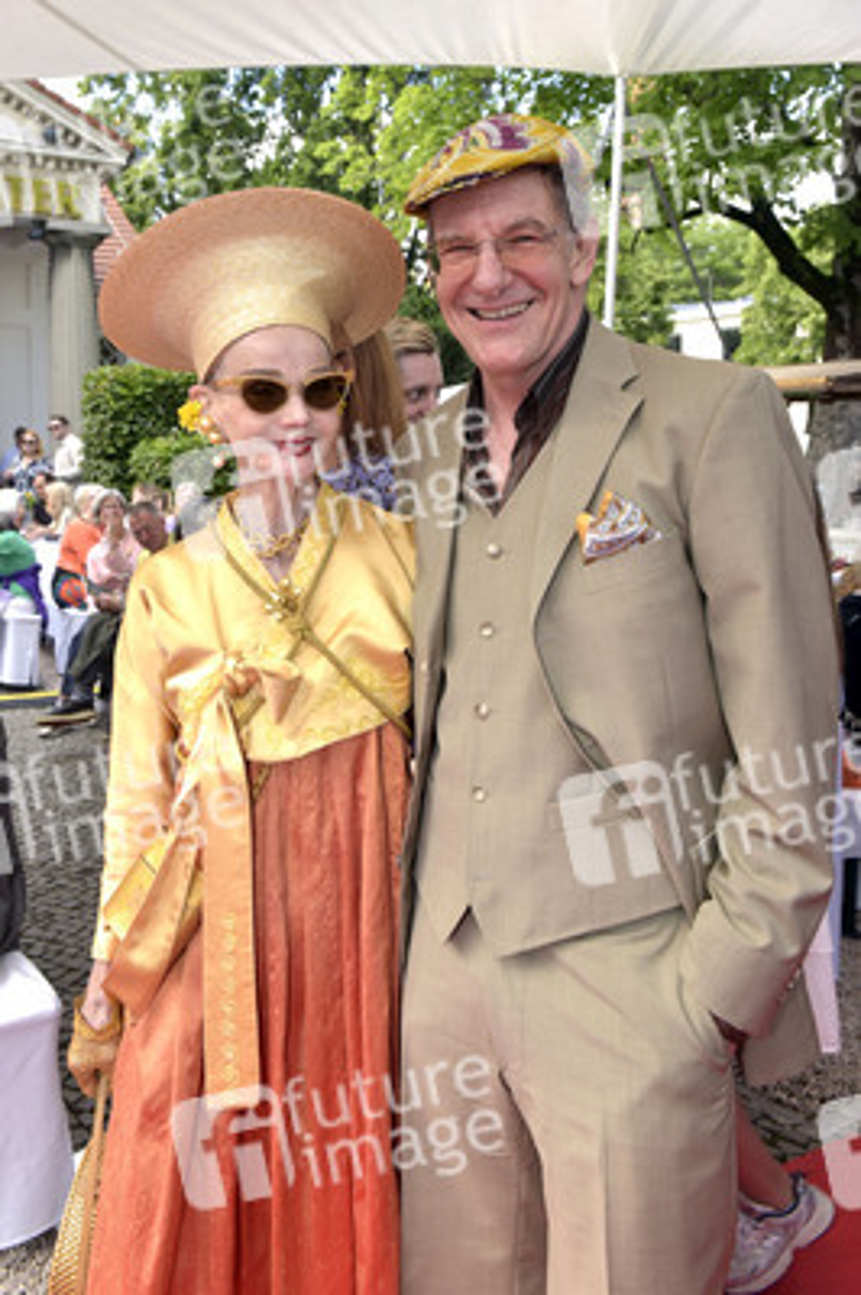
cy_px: 648
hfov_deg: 44.9
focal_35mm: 29
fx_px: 1042
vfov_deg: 63.7
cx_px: 430
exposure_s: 1/200
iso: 400
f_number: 7.1
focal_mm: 29
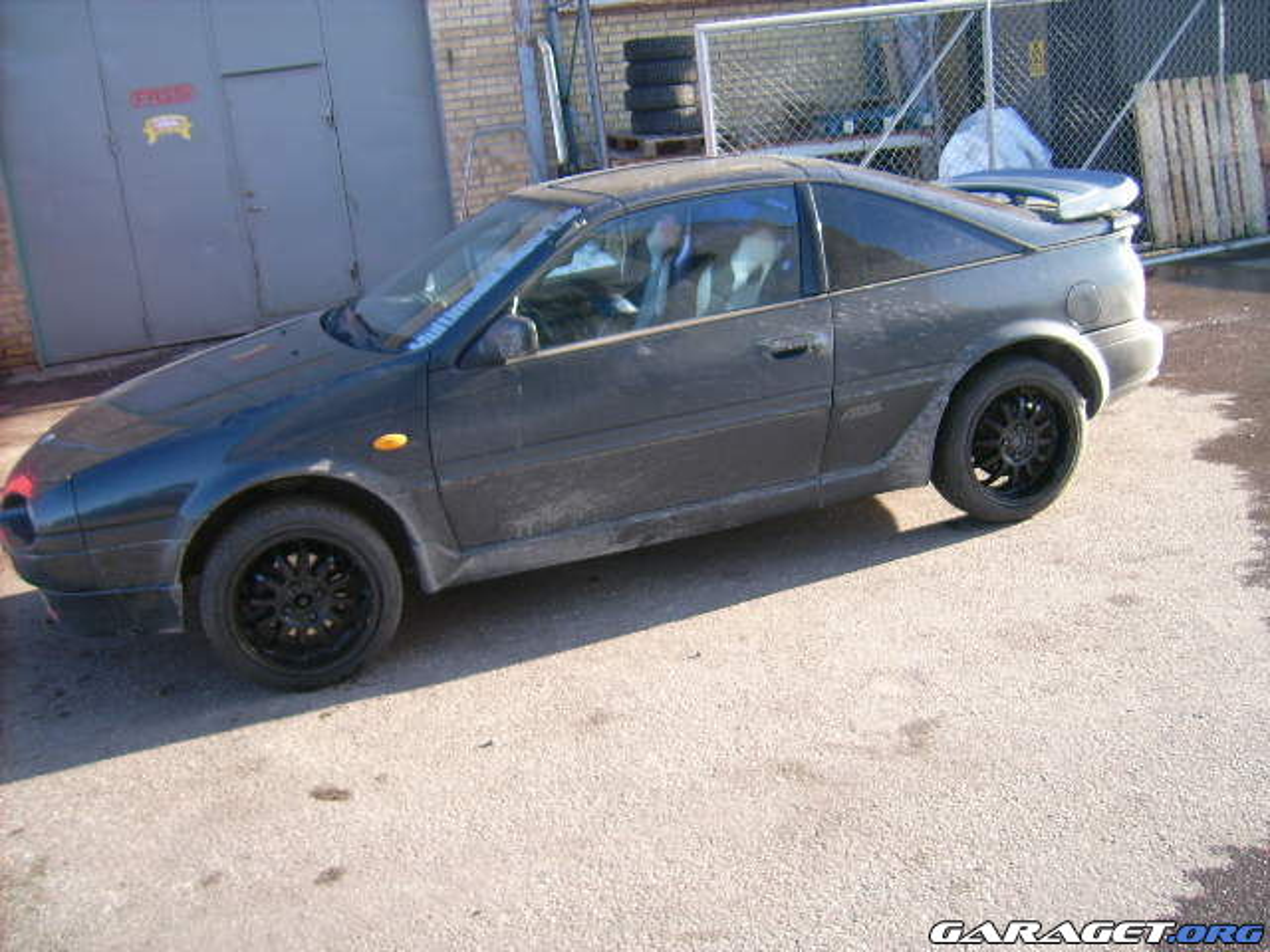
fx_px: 1284
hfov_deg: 52.6
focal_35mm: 35
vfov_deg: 40.7
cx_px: 635
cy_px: 476
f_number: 2.8
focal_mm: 5.95
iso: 50
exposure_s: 1/176
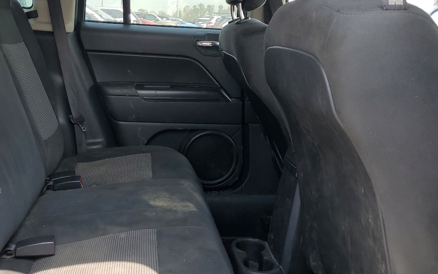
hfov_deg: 51.0
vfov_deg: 33.3
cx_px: 163
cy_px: 96
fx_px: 454
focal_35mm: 38
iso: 50
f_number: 1.5
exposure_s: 1/385
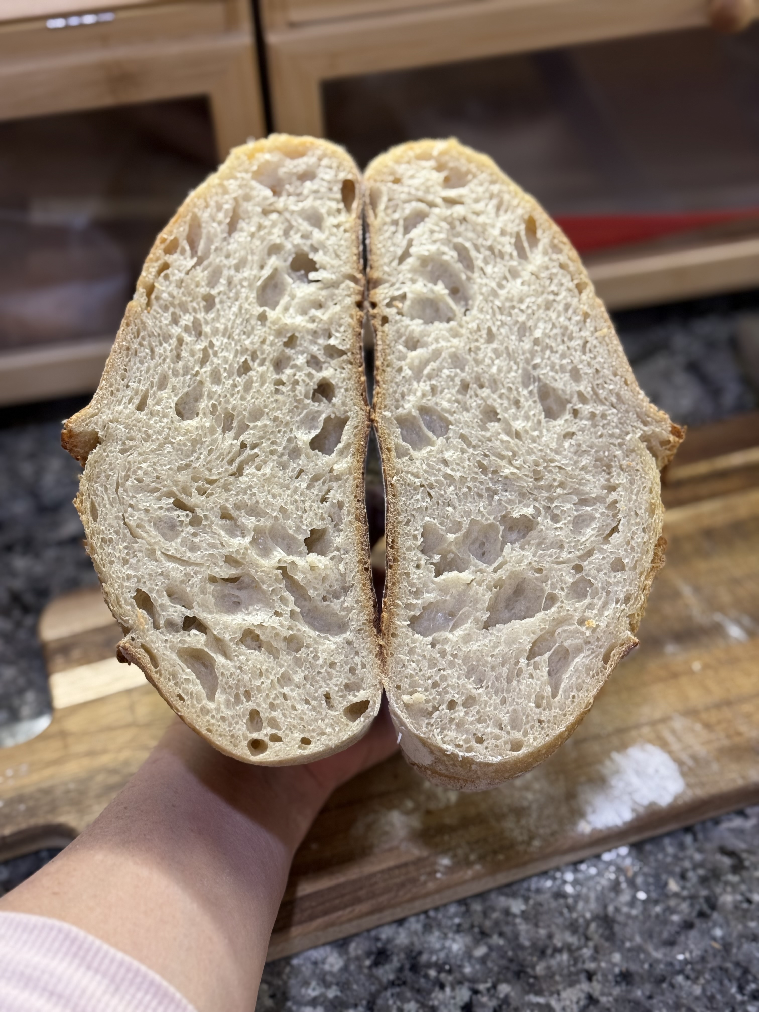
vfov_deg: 39.7
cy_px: 506
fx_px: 1403
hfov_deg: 30.3
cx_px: 380
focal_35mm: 48
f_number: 1.78
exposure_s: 1/60
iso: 125
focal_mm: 6.76
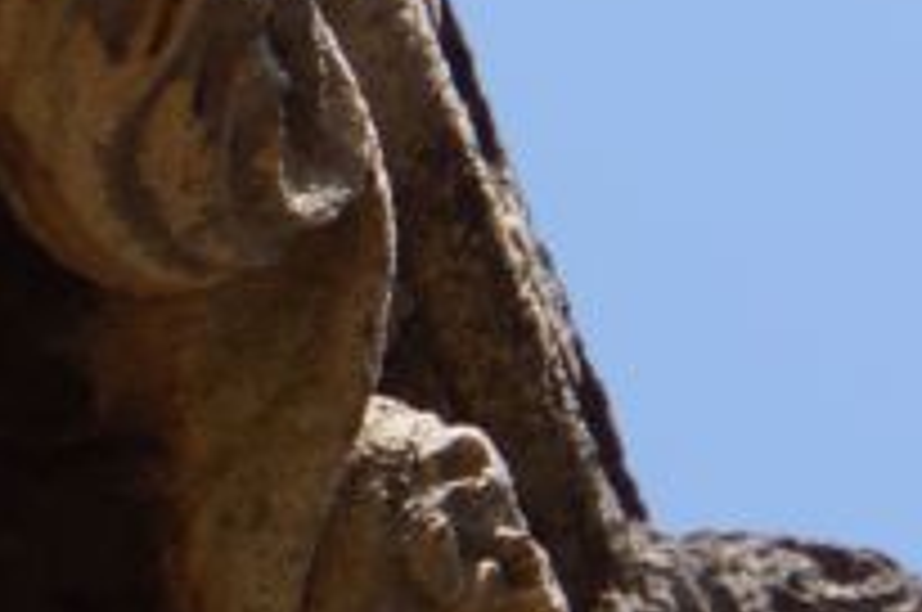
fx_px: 39123
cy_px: 796
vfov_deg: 0.9
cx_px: 315
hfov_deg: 1.4
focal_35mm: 1530
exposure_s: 1/320
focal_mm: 174
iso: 100
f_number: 6.3
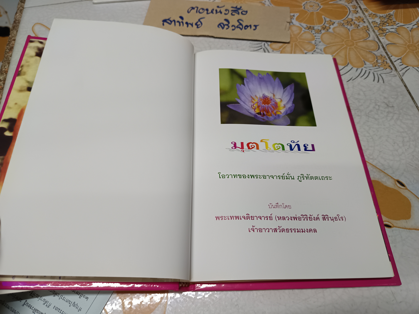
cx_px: 210
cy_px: 157
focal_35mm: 24
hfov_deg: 71.6
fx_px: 291
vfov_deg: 56.8
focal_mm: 5.31
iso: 950
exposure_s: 1/50
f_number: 1.7
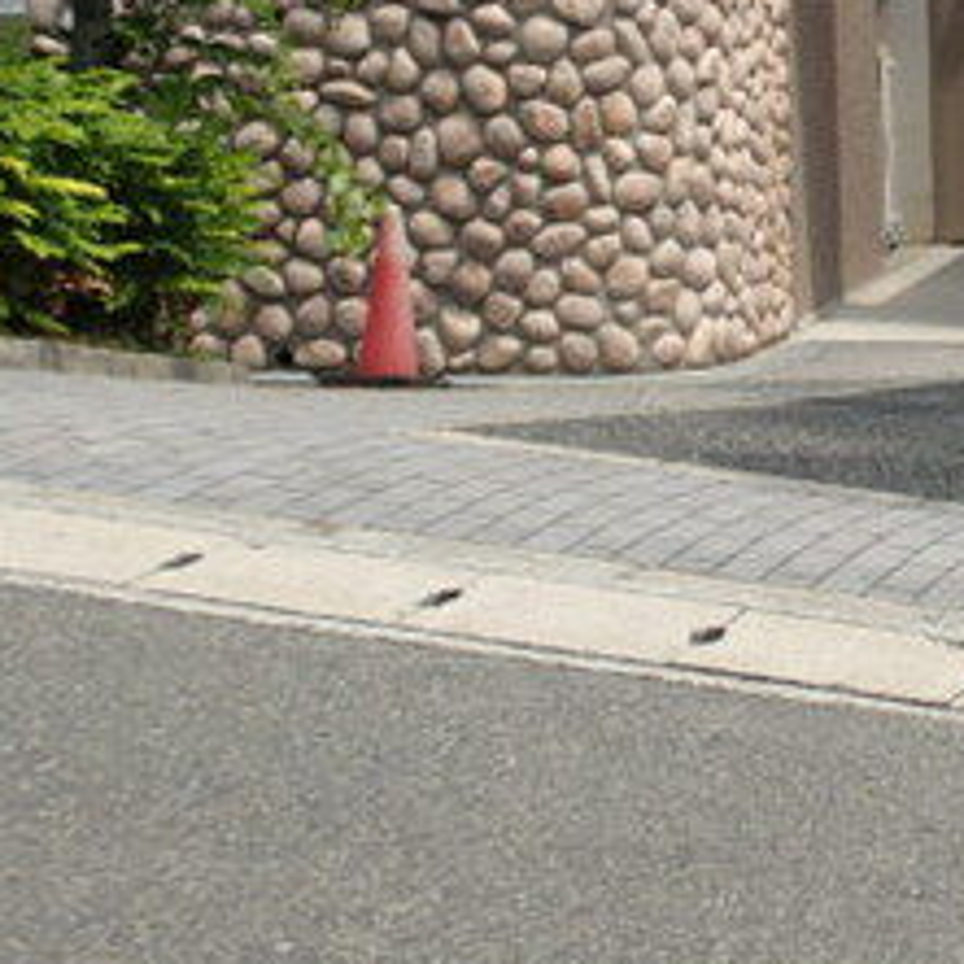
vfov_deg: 17.0
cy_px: 92
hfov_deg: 16.3
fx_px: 3182
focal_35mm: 101
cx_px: 1274
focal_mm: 7.5
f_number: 4.4
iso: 100
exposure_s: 1/500
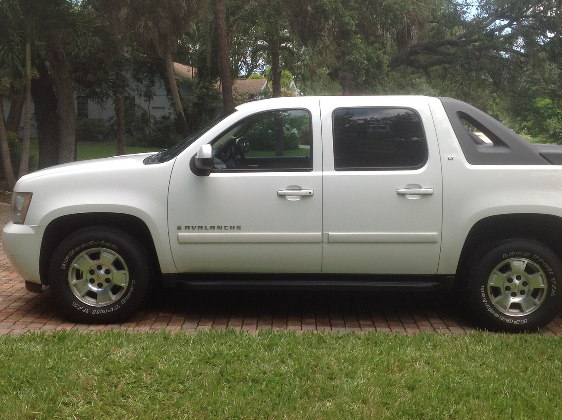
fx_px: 697
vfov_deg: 33.5
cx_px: 315
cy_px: 196
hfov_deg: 43.8
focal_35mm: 43
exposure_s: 1/504
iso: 80
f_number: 2.4
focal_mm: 4.28
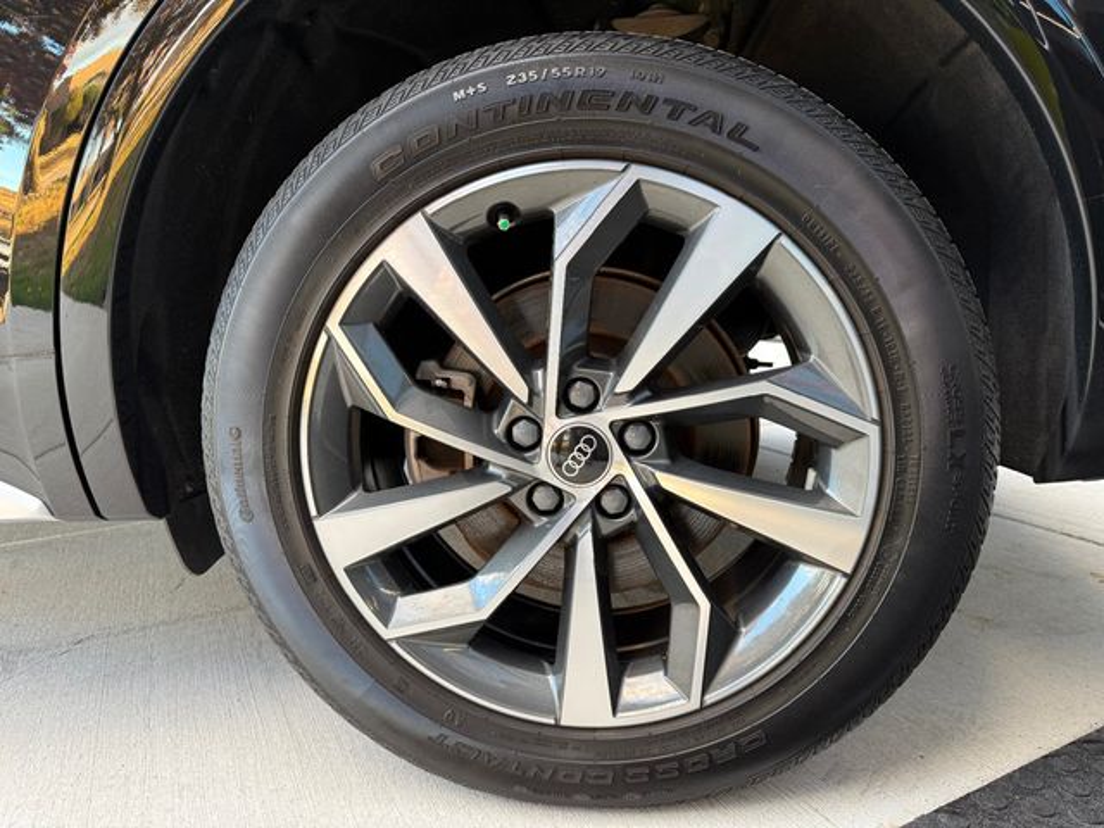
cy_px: 414
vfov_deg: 56.8
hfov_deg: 71.6
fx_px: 765
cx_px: 552
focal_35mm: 24
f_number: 1.78
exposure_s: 1/121
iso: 160
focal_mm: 6.76
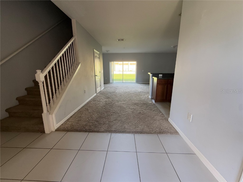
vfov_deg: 85.7
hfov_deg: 102.1
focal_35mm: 14
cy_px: 91
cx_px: 122
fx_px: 98
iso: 160
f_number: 2.2
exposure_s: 1/99
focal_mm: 2.22
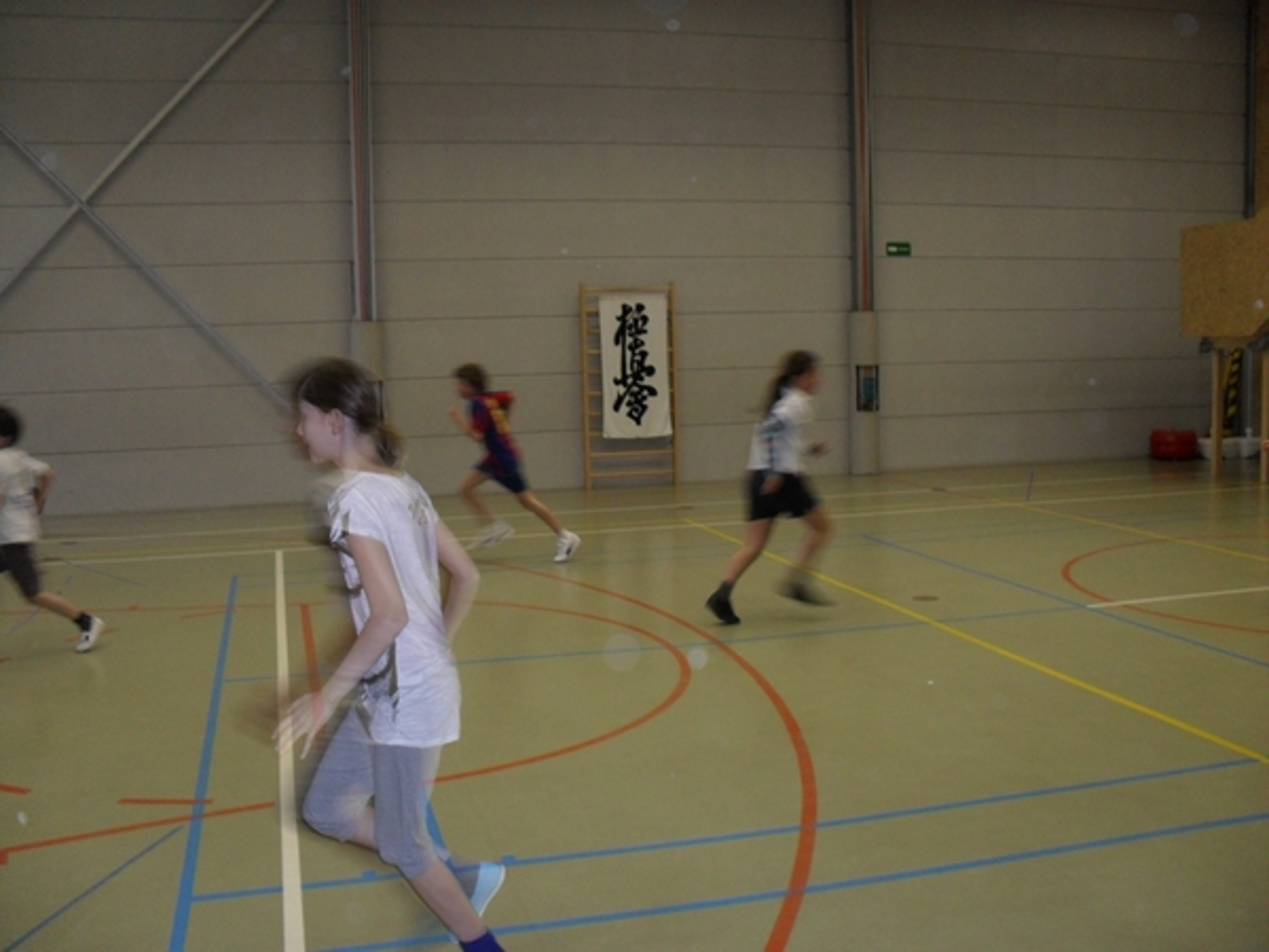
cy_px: 476
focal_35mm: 35
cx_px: 634
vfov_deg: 40.7
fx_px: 1283
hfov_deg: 52.6
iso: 200
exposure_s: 1/45
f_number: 3.2
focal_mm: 6.3
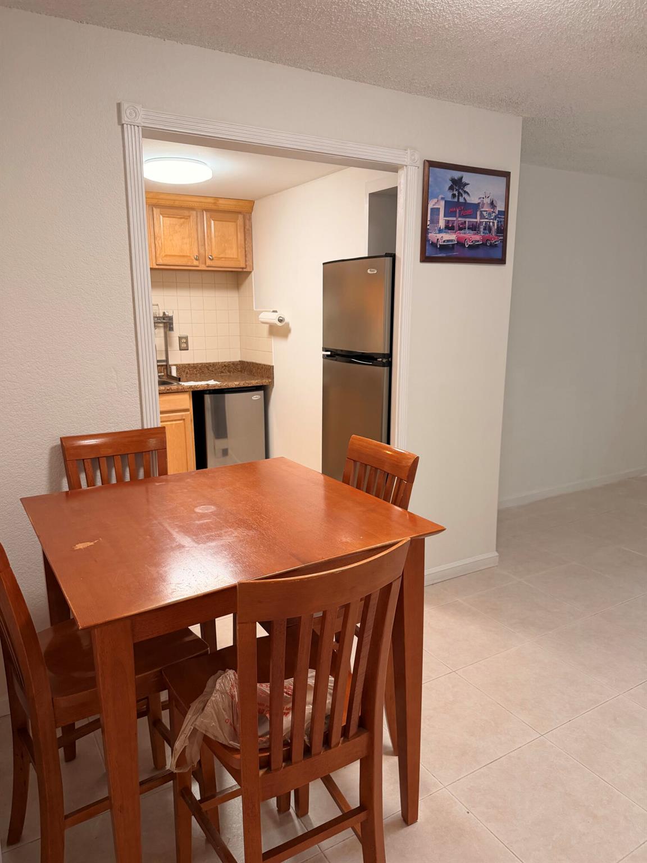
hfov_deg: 56.8
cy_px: 432
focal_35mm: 24
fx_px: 598
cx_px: 324
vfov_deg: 71.6
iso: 250
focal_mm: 6.76
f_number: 1.78
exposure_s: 1/60
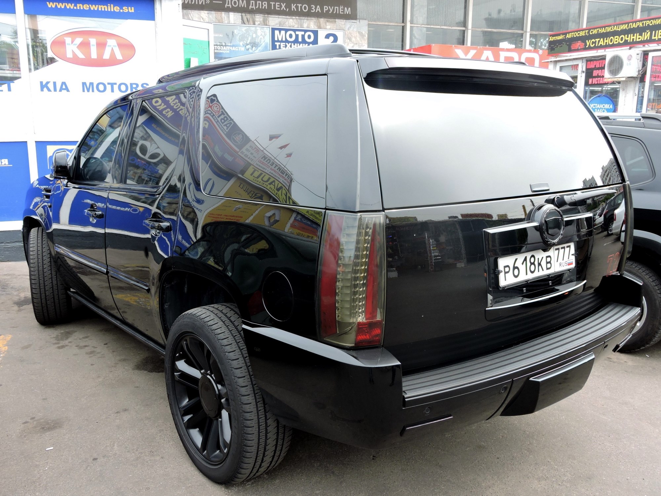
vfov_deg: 46.8
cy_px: 248
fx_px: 573
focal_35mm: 30
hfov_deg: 60.0
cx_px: 330
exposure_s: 1/125
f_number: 3.5
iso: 100
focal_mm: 5.4
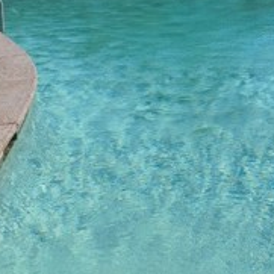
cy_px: -79
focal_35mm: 72
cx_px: 316
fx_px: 645
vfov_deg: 21.7
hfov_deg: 22.4
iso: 125
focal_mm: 4
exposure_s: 1/800
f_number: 6
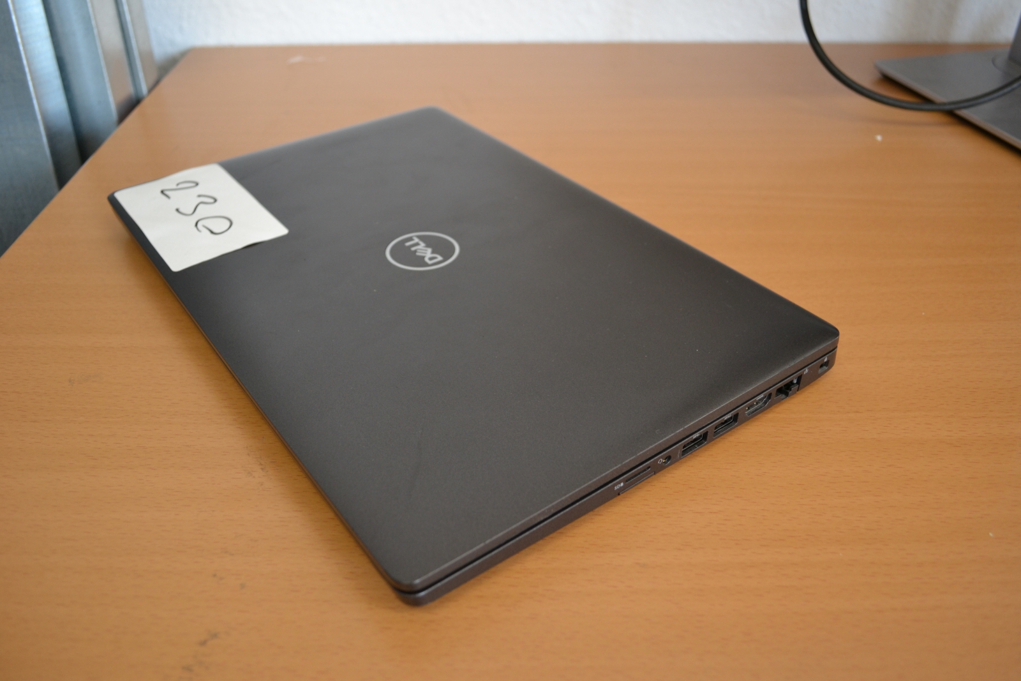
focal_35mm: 30
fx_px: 851
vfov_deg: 43.6
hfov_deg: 61.9
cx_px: 510
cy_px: 340
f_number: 3.8
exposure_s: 1/50
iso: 400
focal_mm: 20
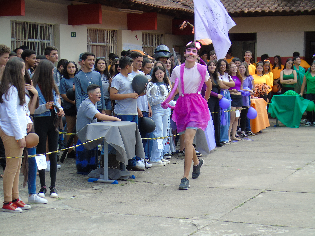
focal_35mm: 85
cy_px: 119
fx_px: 774
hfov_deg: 23.0
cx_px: 154
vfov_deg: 17.4
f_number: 4.1
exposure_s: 1/160
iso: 80
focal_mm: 15
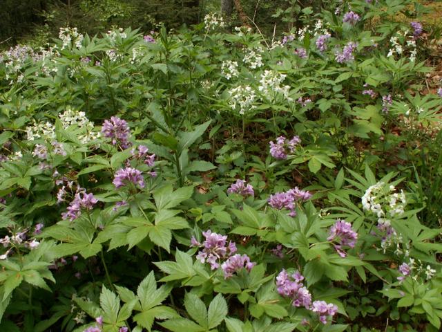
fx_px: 447
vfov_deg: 40.7
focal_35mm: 35
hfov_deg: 52.6
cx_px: 221
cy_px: 166
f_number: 3.5
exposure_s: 1/30
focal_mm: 5.86
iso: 50
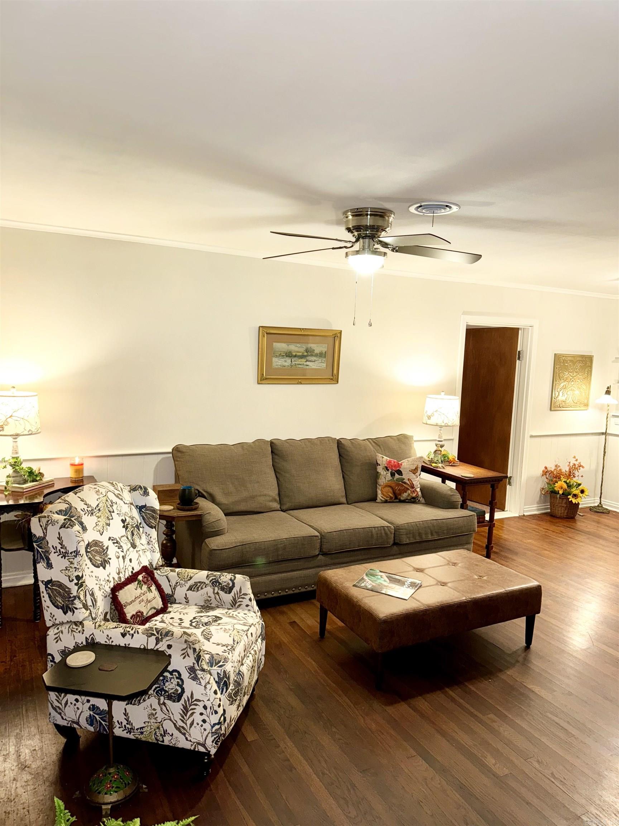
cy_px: 413
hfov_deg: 56.8
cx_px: 310
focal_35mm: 24
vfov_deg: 71.6
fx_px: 572
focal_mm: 6.76
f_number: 1.78
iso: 100
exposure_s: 1/17
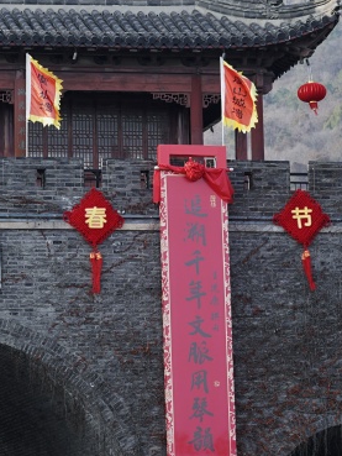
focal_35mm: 219
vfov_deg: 9.0
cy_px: 224
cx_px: -83
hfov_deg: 6.7
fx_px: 2883
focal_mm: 70
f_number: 4
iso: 100
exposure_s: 1/200
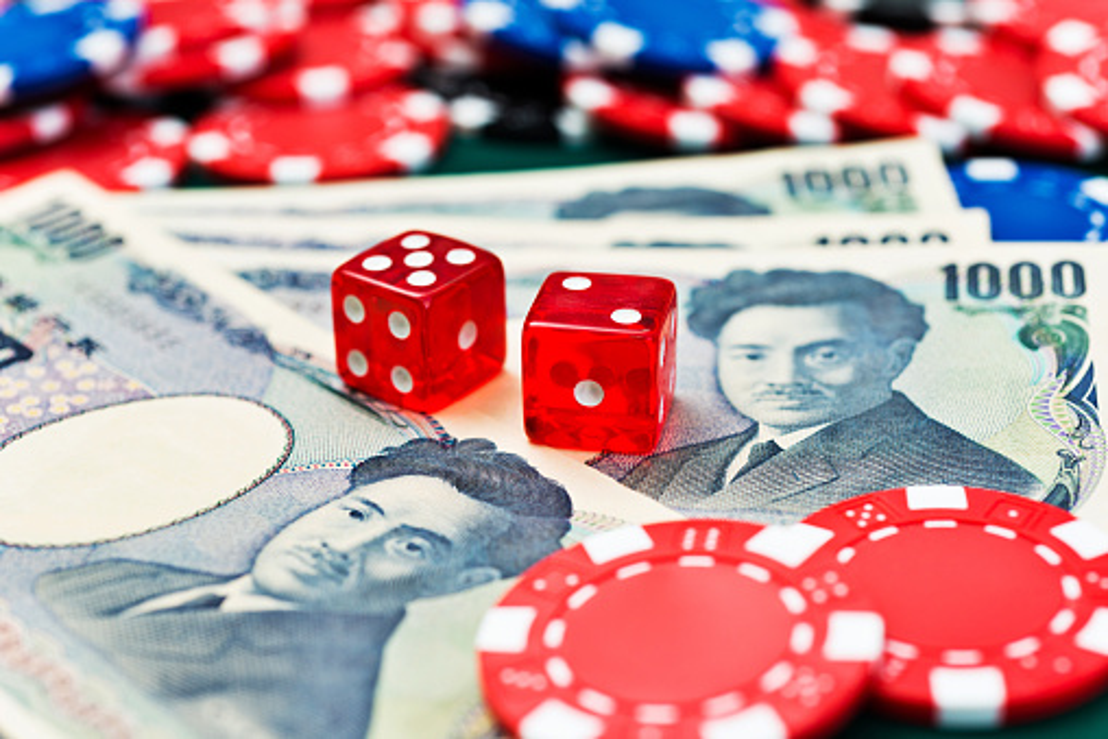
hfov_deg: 33.4
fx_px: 1847
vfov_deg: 22.6
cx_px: 554
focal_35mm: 60
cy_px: 370
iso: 160
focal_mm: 60
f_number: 7.1
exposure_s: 1/60
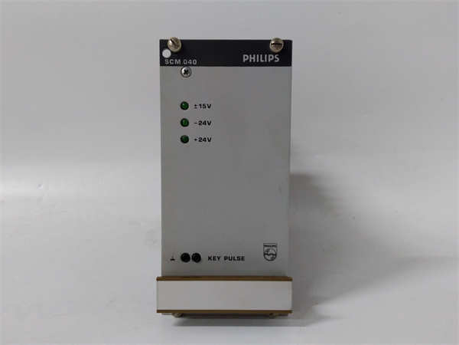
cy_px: 172
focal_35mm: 27
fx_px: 358
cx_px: 230
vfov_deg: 51.4
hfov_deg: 65.3
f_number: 2
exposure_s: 1/33
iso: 341
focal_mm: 3.79
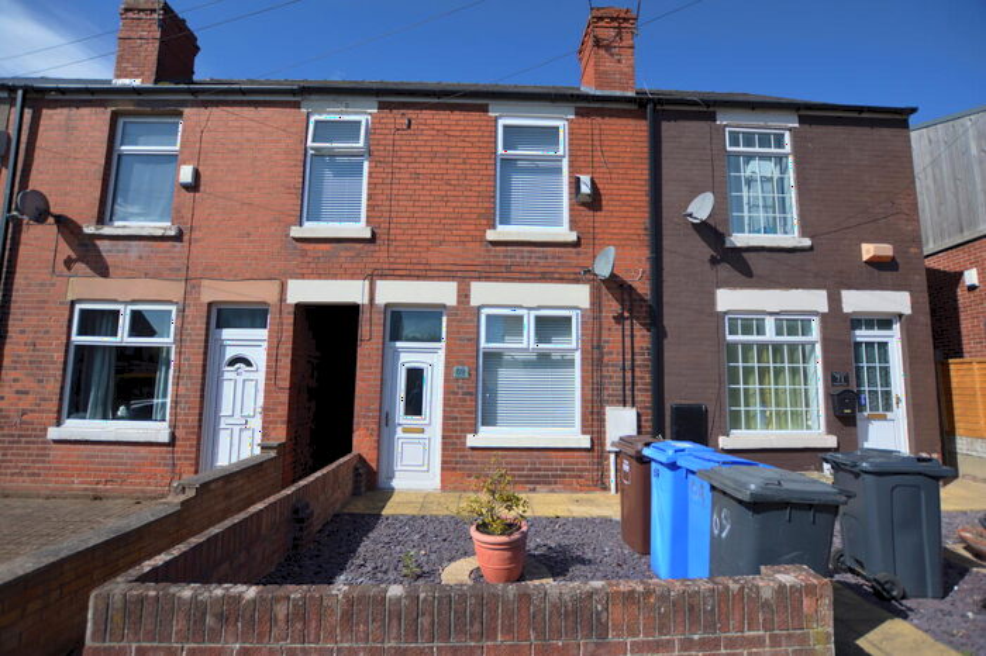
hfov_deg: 100.4
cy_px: 328
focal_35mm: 15
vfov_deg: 77.3
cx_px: 493
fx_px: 411
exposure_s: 1/1250
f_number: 3.5
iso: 100
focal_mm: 10
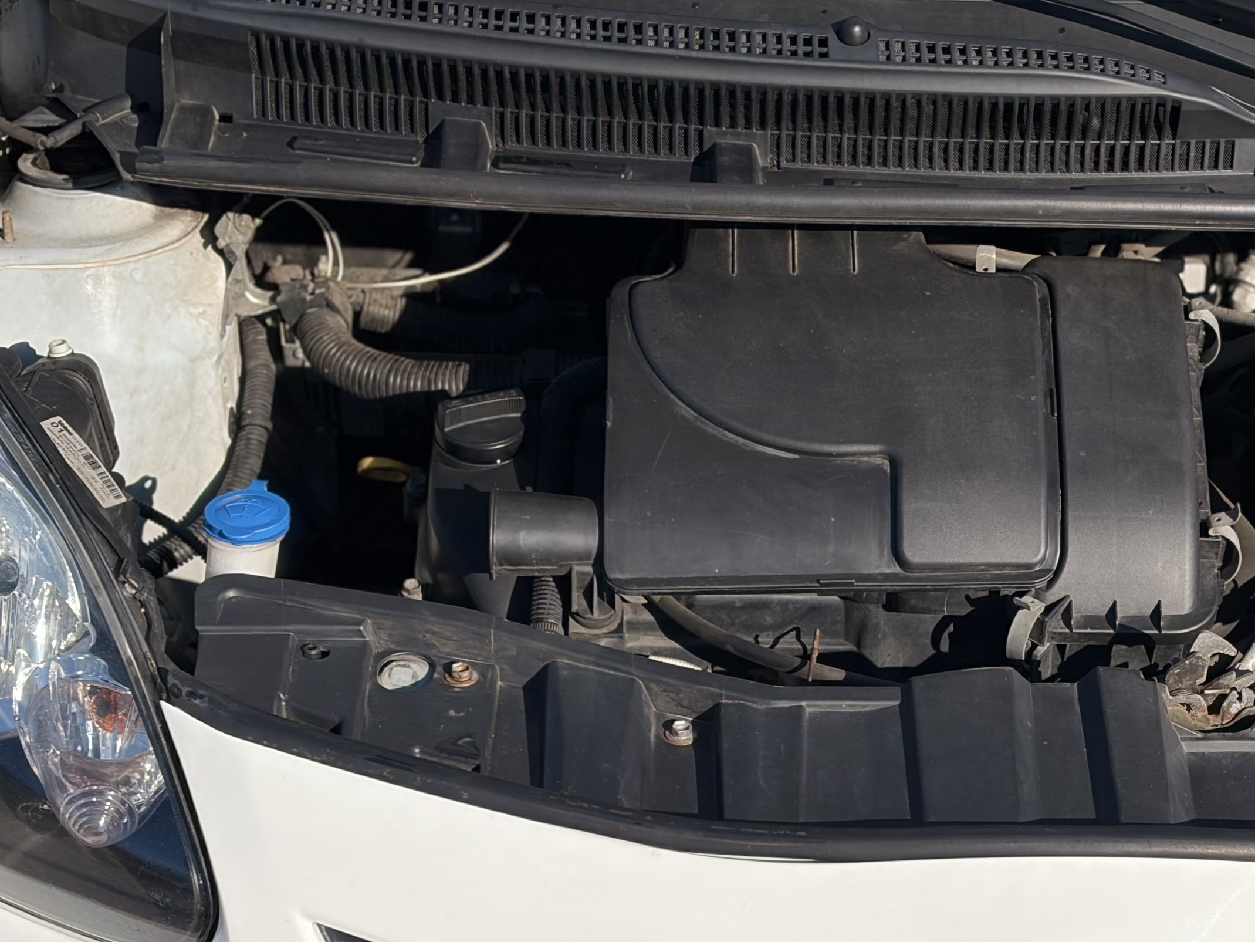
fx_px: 3554
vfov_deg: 15.0
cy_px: 816
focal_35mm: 98
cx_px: 942
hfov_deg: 19.9
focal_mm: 5.96
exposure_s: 1/6369
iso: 32
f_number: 1.6
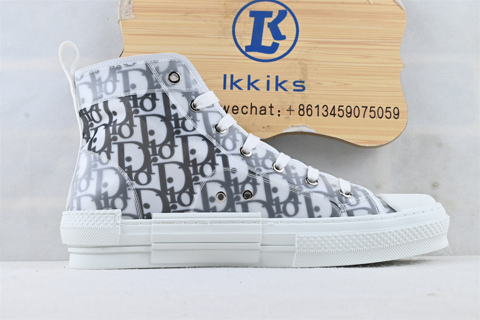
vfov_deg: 28.5
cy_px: 160
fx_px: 630
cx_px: 240
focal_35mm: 47
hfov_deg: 41.7
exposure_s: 1/13
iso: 100
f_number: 10
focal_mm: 31.5
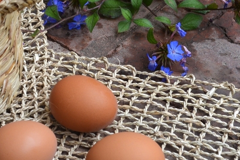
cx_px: 43
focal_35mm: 121
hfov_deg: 16.8
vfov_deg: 11.3
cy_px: 39
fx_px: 806
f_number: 8
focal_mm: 38
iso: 110
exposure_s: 1/60
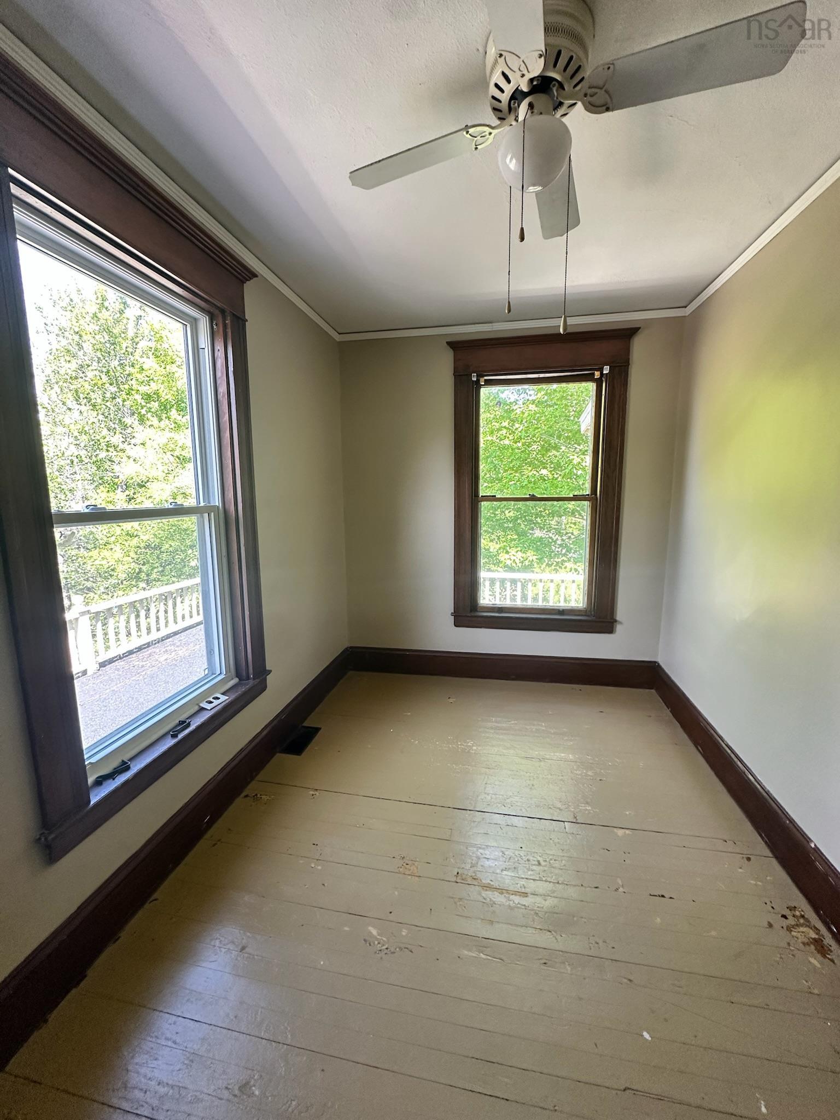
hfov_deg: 85.7
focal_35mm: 14
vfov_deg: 102.1
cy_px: 560
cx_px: 420
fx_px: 453
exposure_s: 1/99
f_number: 2.2
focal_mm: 2.22
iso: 200
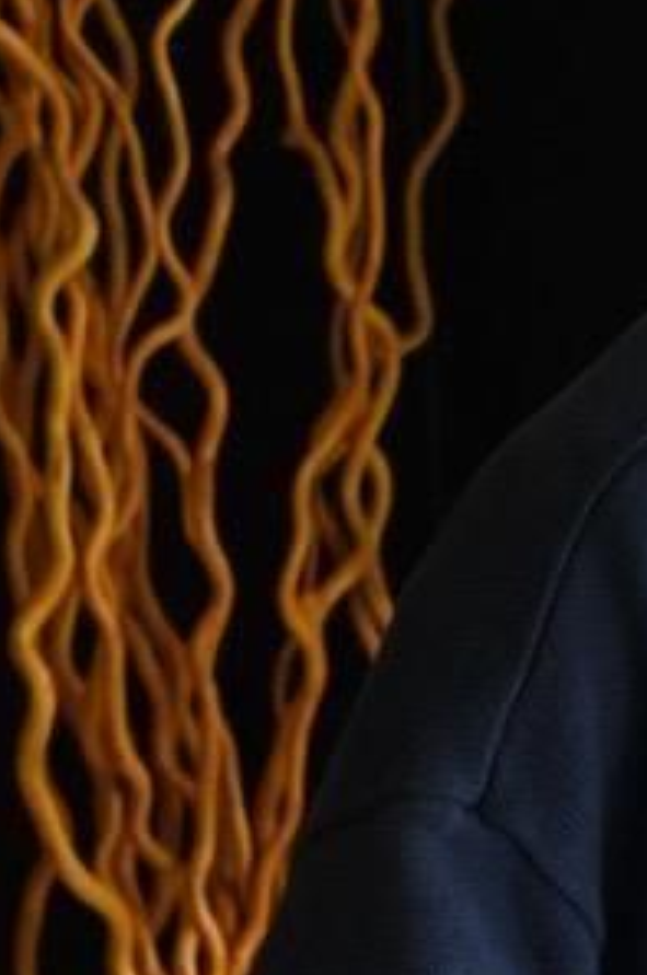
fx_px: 4734
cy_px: 1179
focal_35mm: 175
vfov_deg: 11.5
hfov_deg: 7.7
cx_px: 874
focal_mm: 54
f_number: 6.3
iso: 3200
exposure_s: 1/15
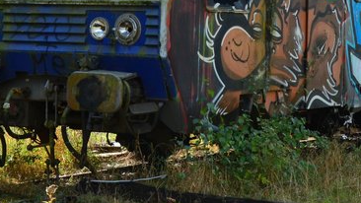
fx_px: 1283
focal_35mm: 134
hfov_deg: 16.0
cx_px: 253
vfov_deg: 8.9
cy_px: -40
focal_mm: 26
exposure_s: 1/640
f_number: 7.1
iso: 320
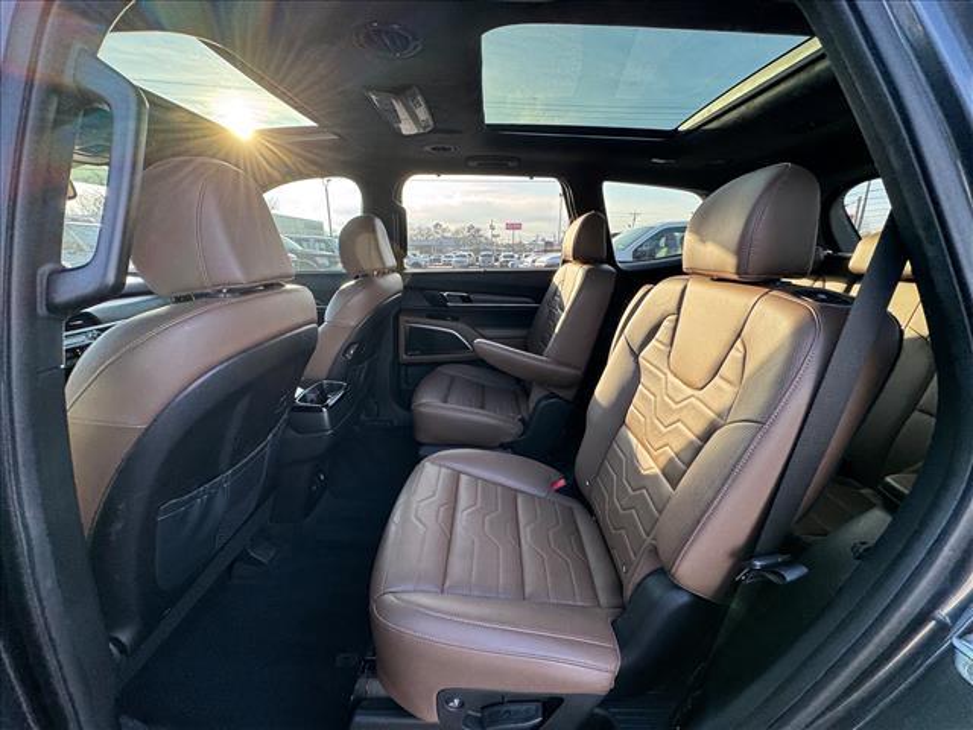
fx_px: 394
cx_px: 486
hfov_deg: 102.1
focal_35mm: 14
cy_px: 365
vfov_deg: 85.7
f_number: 2.2
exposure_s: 1/99
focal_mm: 2.22
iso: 50
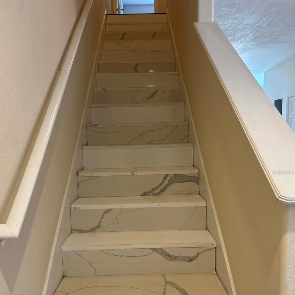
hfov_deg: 52.5
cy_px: 172
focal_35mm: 31
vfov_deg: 52.3
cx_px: 146
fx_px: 299
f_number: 1.5
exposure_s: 1/60
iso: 100
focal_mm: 5.7
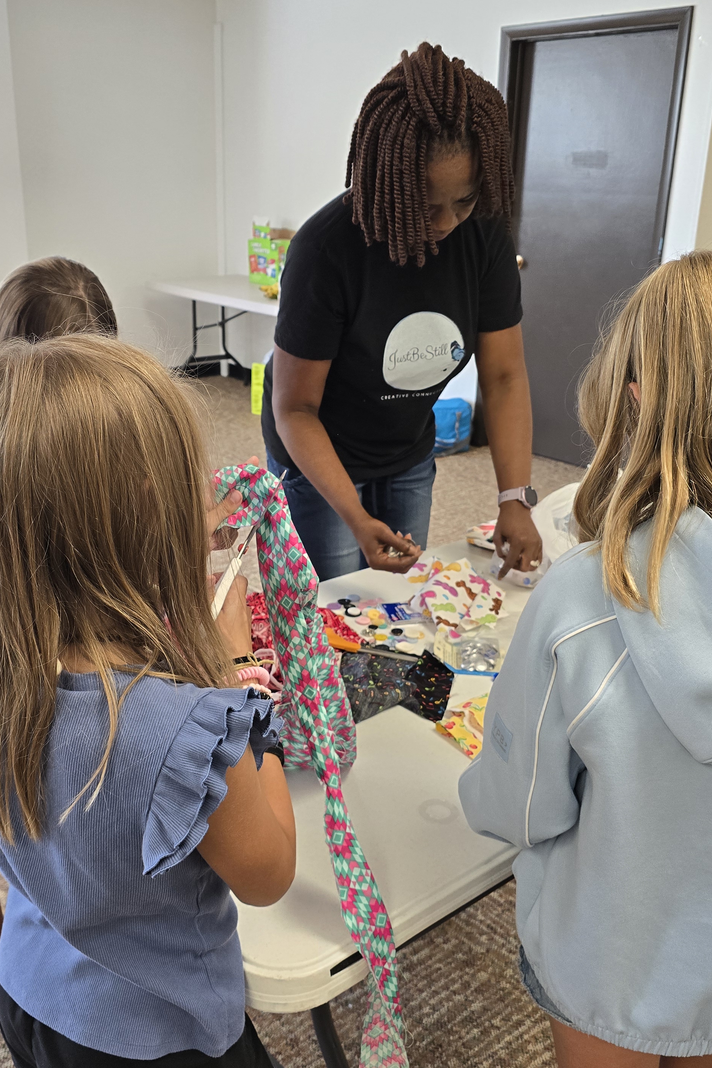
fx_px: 1009
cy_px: 527
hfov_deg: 38.9
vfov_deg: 55.8
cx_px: 325
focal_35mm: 34
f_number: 1.7
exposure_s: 1/120
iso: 160
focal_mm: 6.3
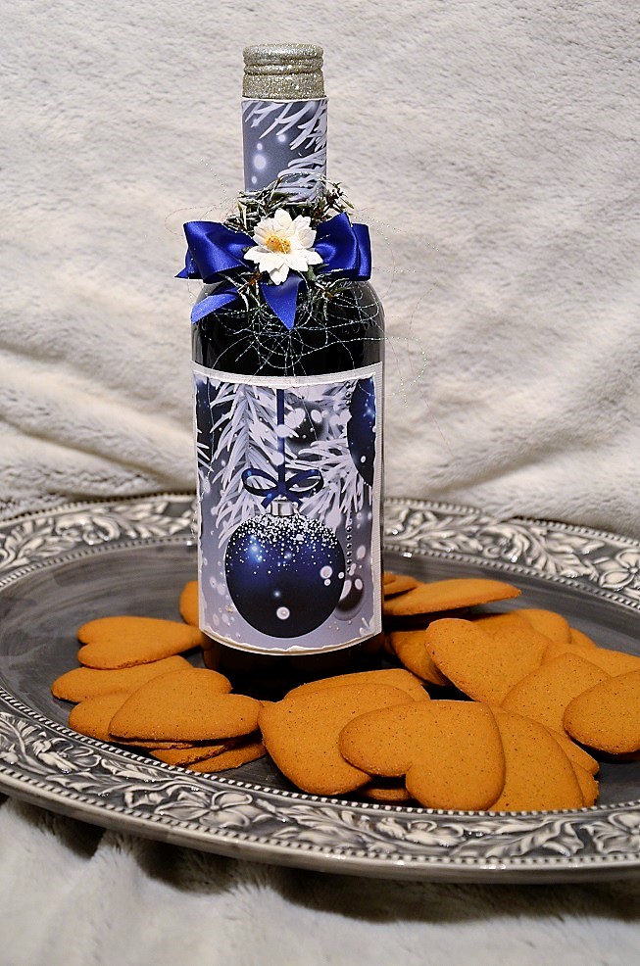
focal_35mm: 63
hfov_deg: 21.5
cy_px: 483
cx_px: 320
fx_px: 1688
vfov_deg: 32.0
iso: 1000
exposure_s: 1/30
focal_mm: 42
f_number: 4.8
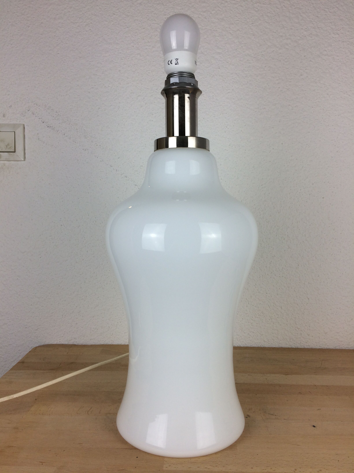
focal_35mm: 29
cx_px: 177
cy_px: 236
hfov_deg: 48.2
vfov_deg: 61.7
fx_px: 395
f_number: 2.2
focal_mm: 4.15
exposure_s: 1/104
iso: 32
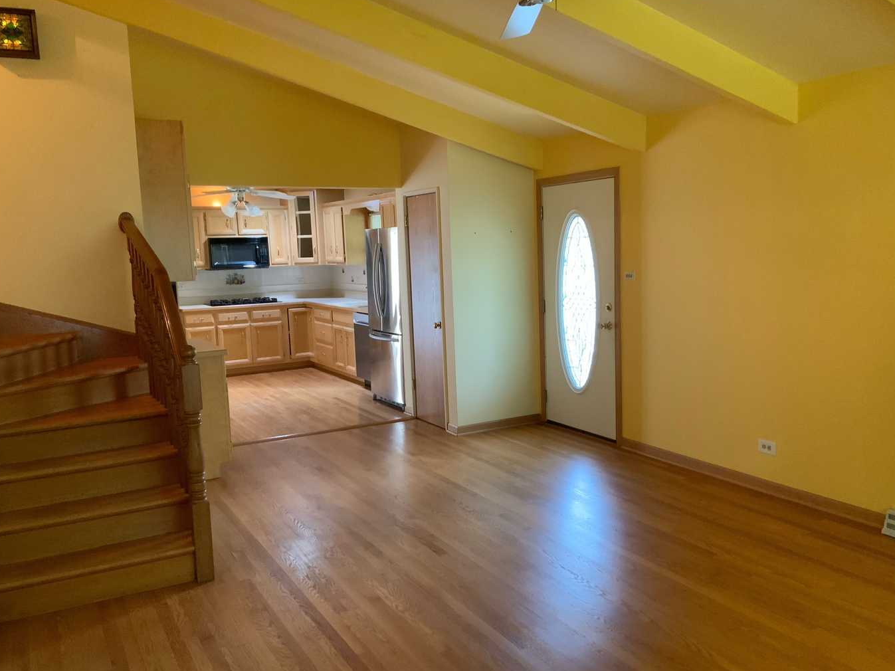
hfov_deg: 58.4
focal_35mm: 31
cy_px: 352
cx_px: 447
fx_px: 801
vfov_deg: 45.4
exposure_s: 1/60
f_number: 1.8
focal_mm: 3
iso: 320
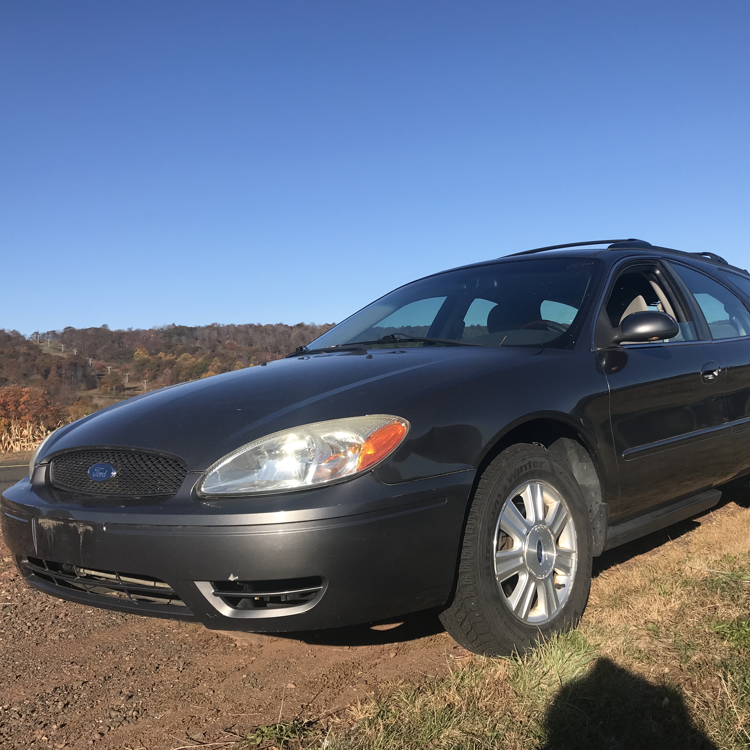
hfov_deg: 48.2
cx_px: 443
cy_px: 385
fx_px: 833
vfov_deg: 48.4
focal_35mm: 34
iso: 20
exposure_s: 1/2398
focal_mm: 3.99
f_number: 1.8
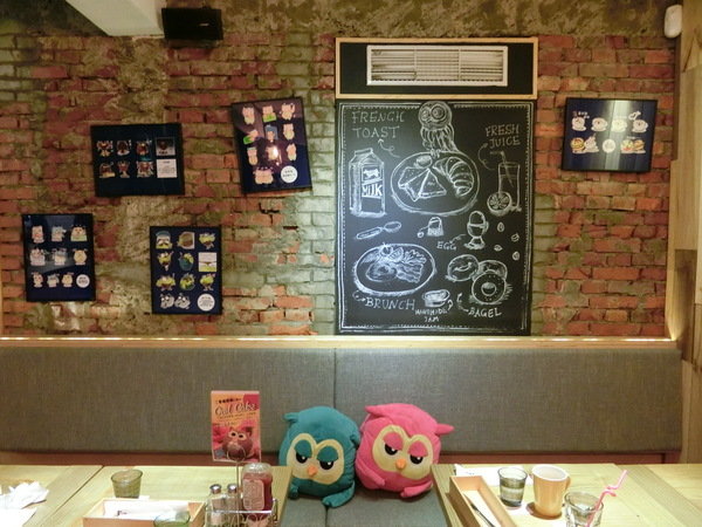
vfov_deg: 54.9
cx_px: 351
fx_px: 507
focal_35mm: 25
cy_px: 264
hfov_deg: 69.4
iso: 800
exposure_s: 1/30
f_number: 2.8
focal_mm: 5.4
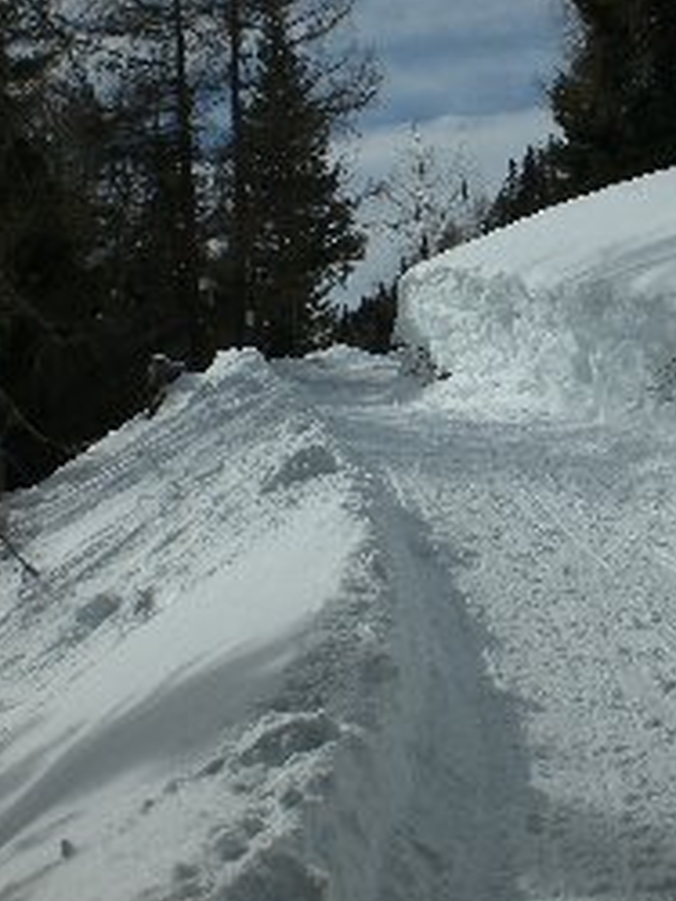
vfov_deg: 31.5
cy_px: 347
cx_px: 412
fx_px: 1587
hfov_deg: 24.0
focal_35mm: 61
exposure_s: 1/2000
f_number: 4.4
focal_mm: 6.3
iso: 50
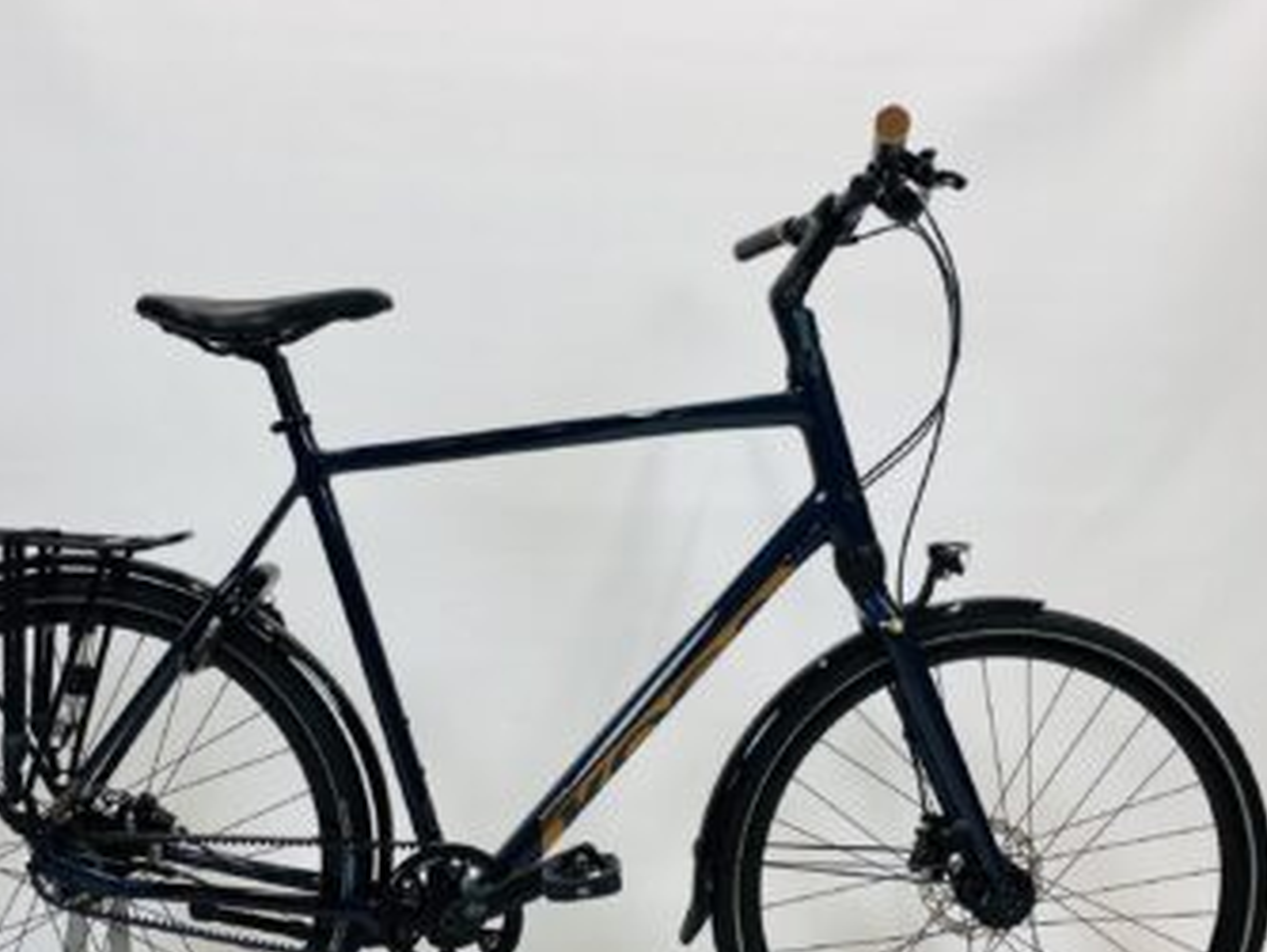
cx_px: 565
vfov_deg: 40.4
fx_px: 1282
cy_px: 611
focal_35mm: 35
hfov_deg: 52.5
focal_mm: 4.25
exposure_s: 1/100
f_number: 1.8
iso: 40
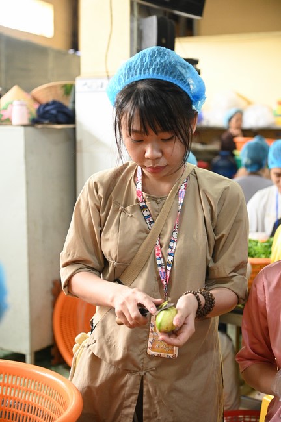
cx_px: 140
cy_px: 211
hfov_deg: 21.9
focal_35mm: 62
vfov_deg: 32.4
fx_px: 727
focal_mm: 62
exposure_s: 1/160
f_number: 4
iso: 5000
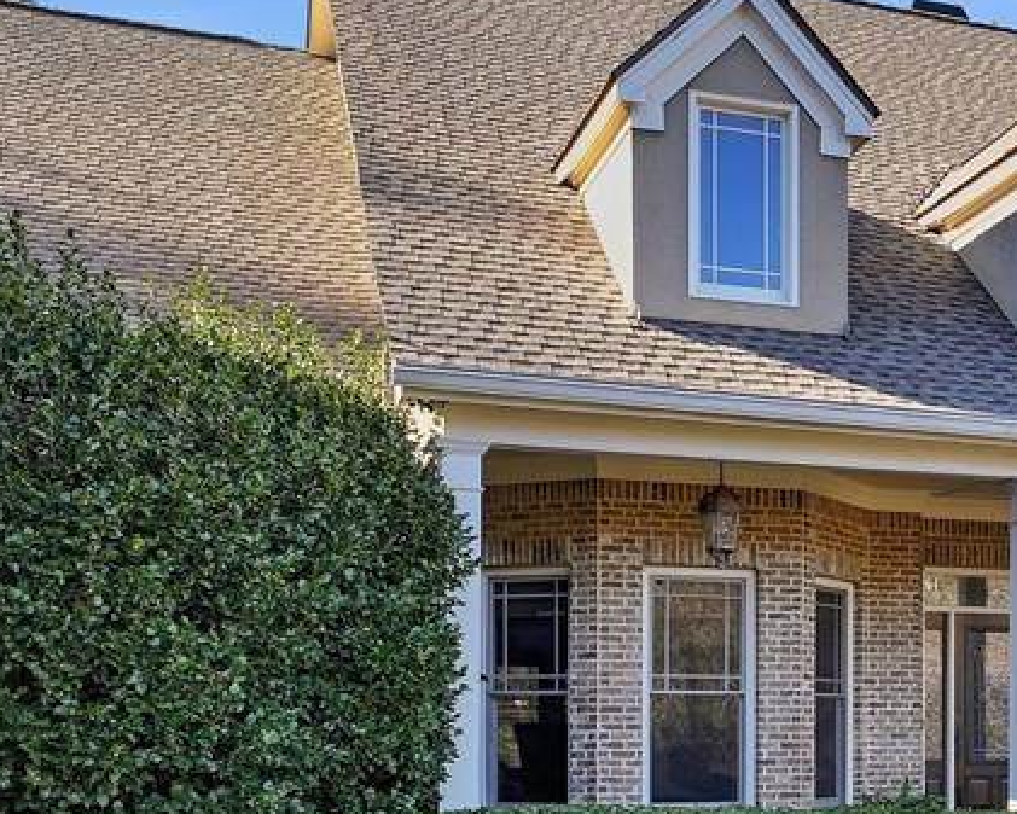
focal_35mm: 57
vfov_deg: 25.9
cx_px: 993
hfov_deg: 30.9
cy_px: 723
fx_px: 1716
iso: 360
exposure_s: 1/1000
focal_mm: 12.3
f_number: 2.8
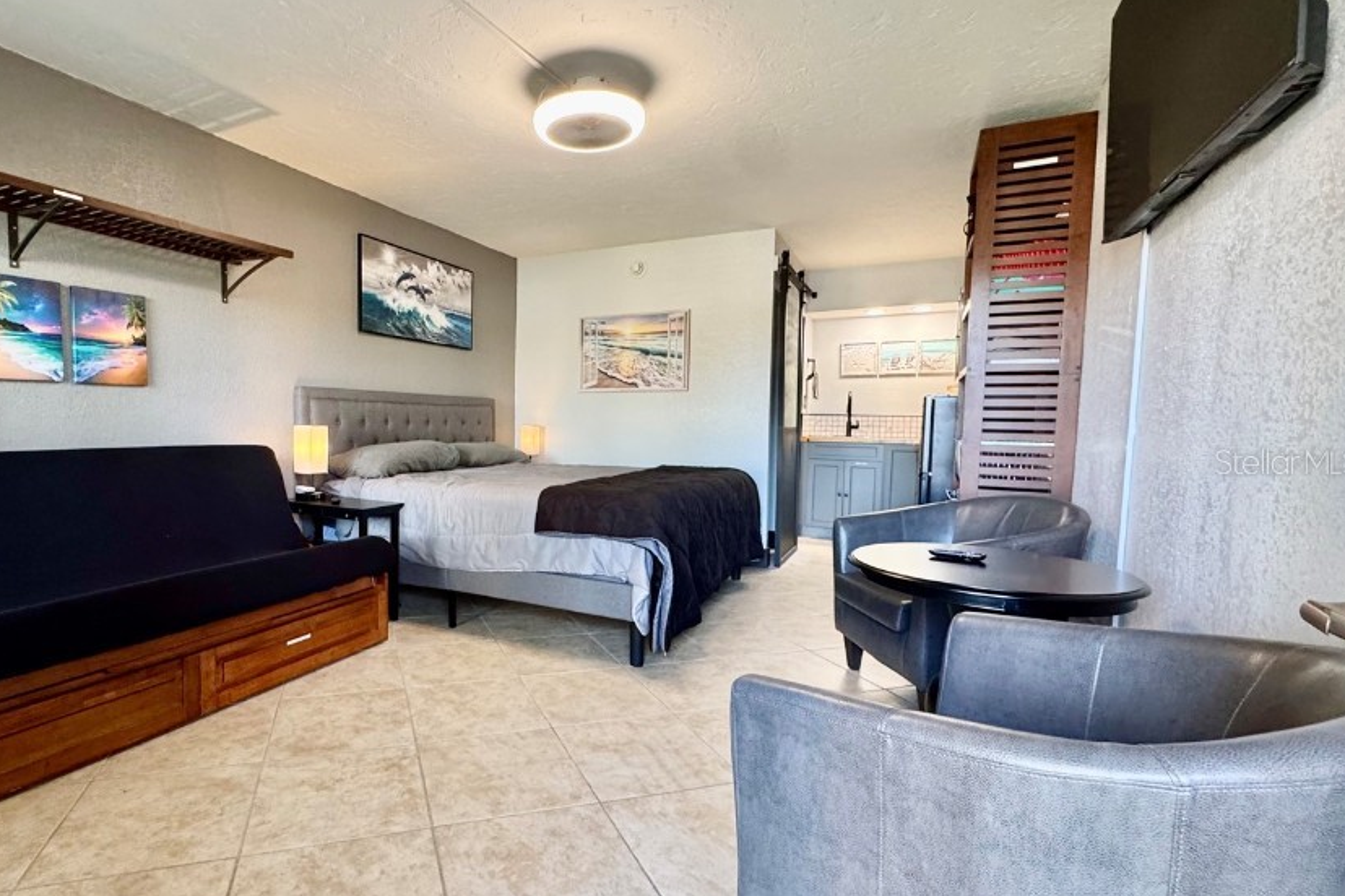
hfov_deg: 88.8
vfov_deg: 67.4
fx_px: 672
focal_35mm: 18
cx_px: 536
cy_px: 461
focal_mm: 2.22
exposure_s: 1/60
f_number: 2.2
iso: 320
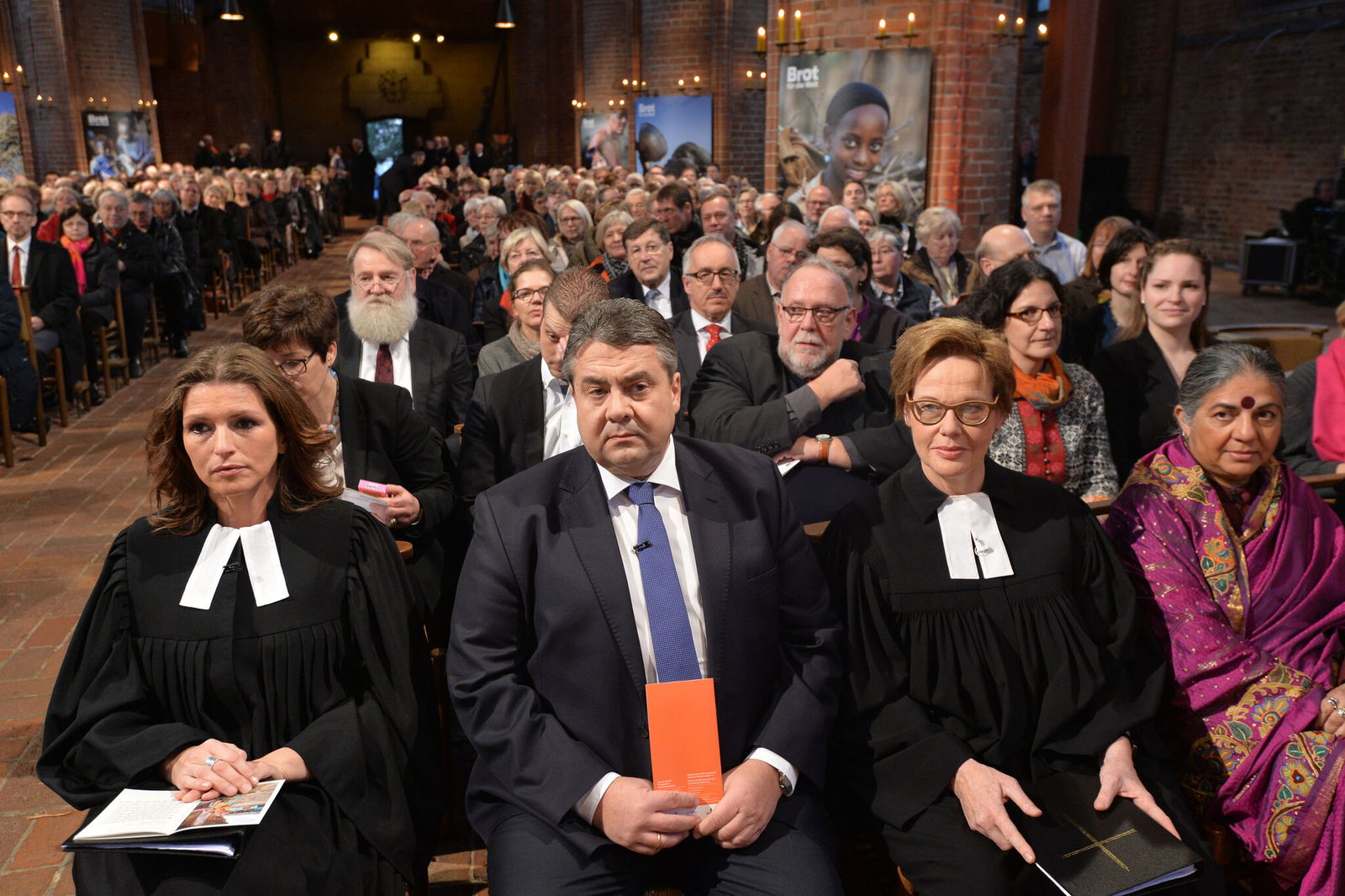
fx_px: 1121
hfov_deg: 61.9
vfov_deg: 43.6
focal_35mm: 30
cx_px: 672
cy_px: 448
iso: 2000
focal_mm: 30
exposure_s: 1/50
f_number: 5.6
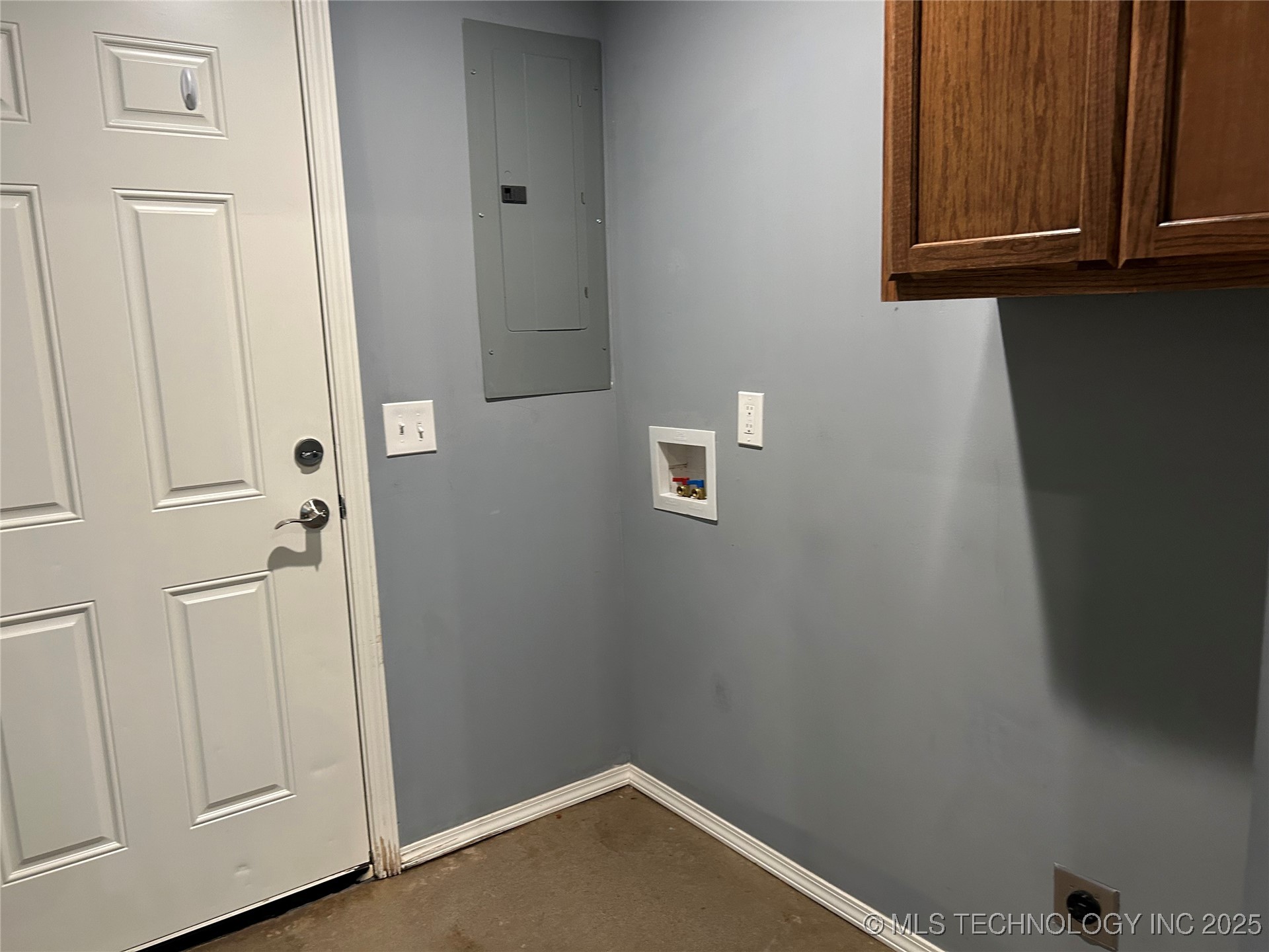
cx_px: 634
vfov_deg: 53.1
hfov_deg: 67.3
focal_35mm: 26
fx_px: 953
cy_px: 476
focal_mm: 5.7
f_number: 1.5
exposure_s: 1/60
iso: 250
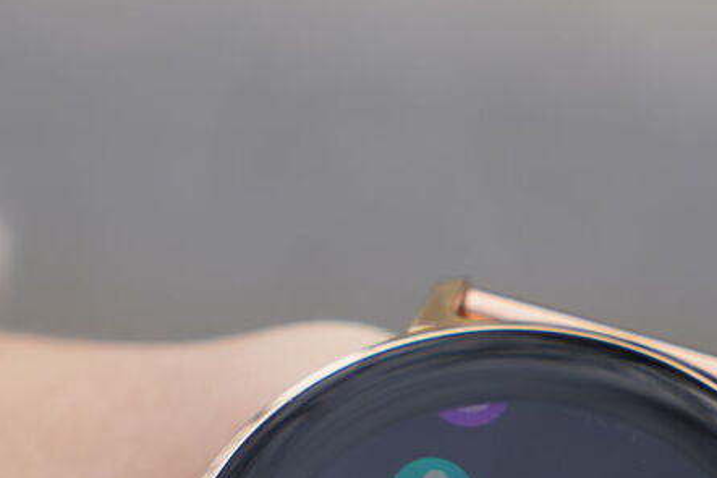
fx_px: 5176
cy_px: 601
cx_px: 620
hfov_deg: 7.9
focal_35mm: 260
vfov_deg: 5.3
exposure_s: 1/200
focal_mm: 60
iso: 100
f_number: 4.5
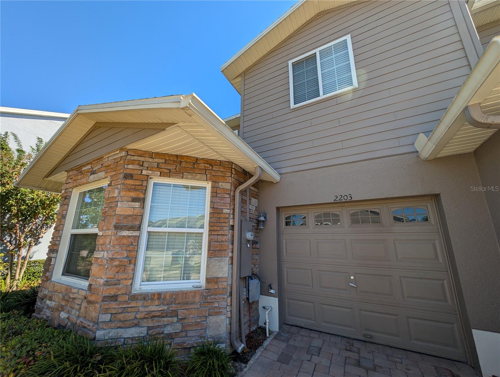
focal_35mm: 12
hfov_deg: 110.5
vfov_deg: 94.6
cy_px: 188
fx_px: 174
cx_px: 250
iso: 37
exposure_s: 1/838
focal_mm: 2.23
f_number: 1.95
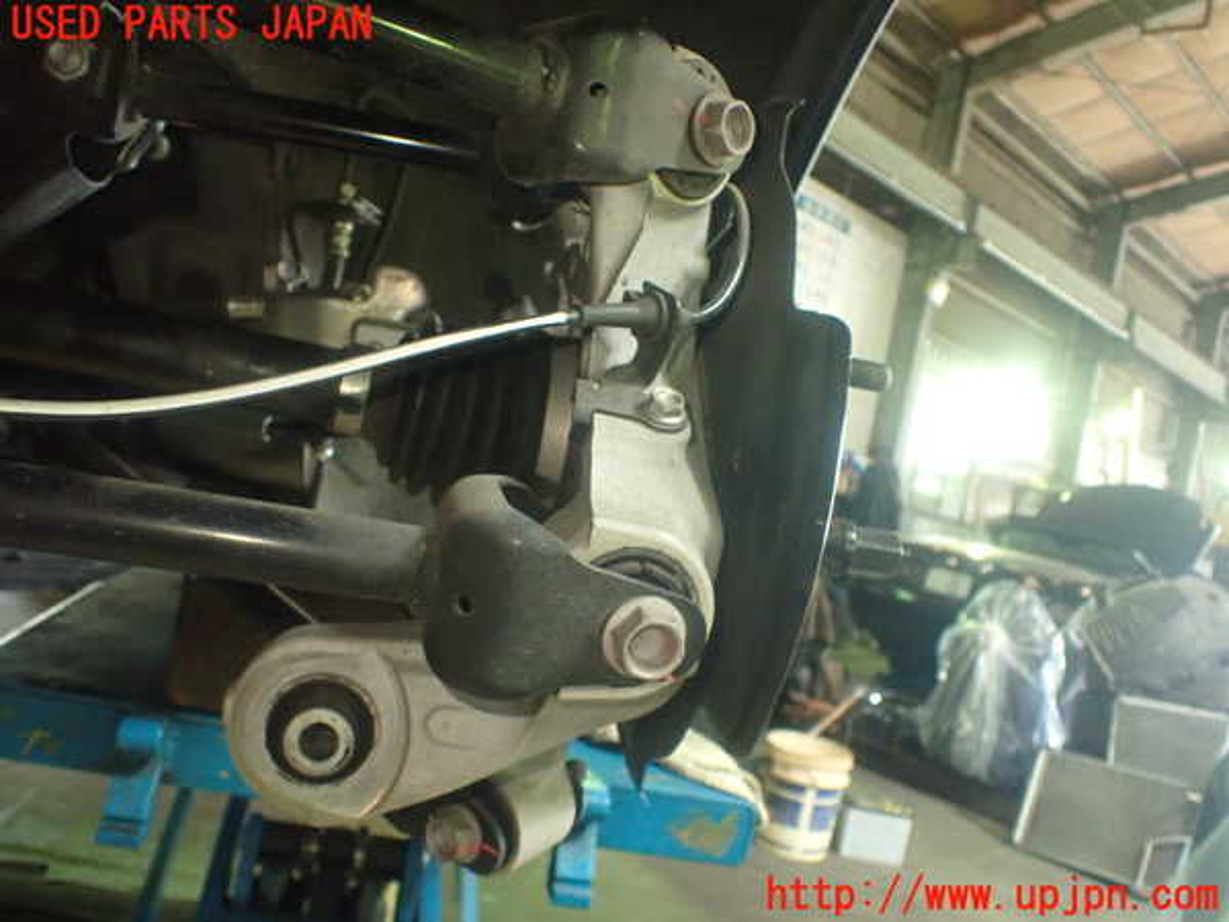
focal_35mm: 30
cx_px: 614
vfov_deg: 46.8
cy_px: 461
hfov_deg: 60.0
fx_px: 1065
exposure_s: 1/60
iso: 800
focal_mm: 5.4
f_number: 2.3
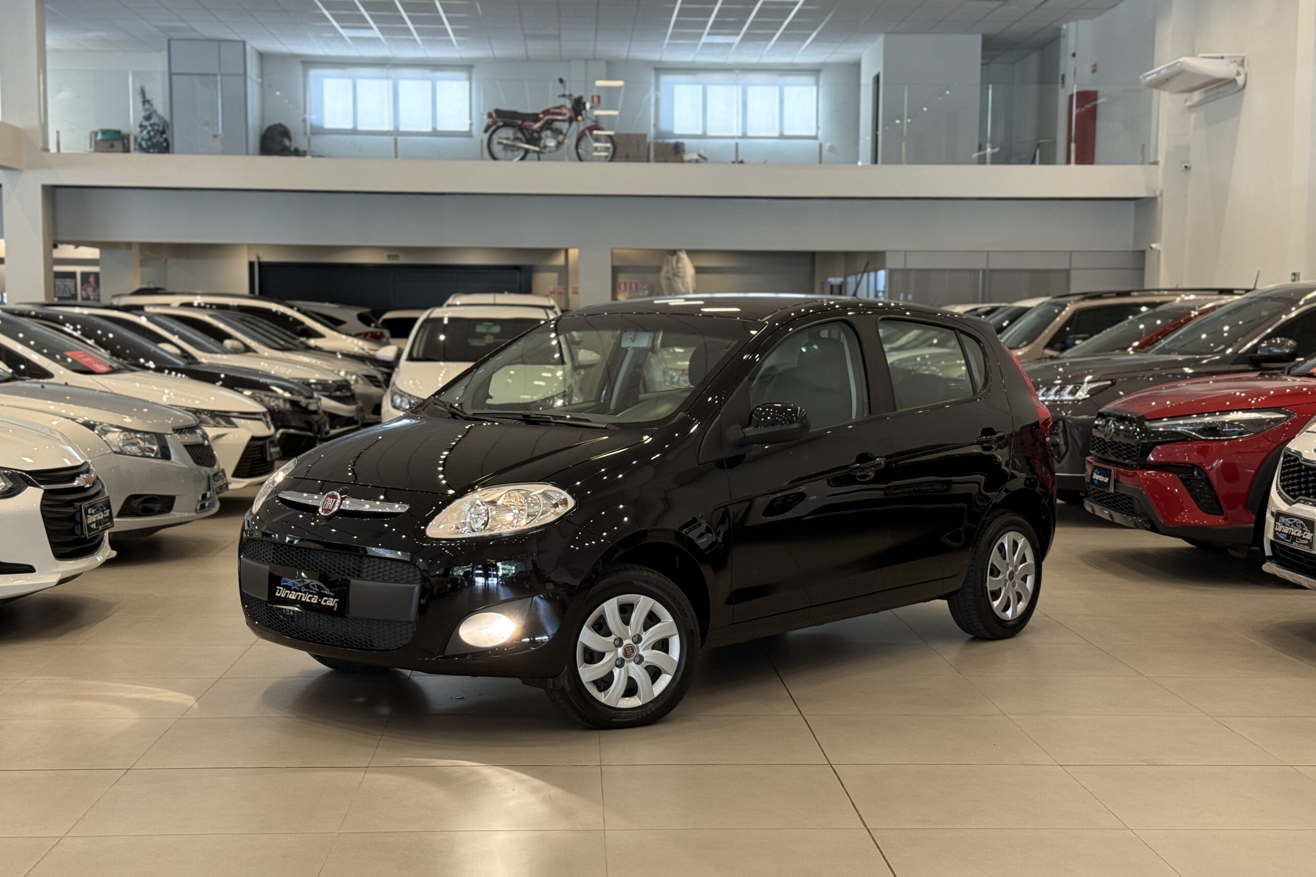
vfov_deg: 27.0
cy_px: 485
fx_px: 1828
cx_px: 657
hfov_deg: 39.6
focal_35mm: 50
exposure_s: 1/60
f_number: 1.78
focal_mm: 6.76
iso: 125
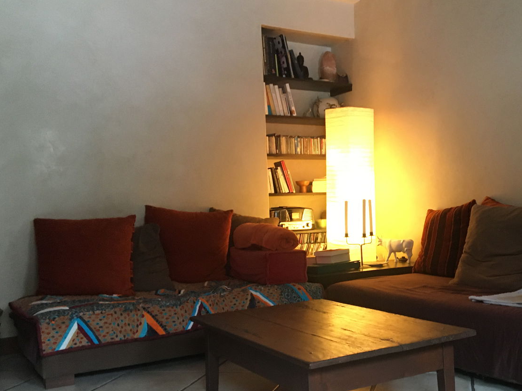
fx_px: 633
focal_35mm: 42
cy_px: 222
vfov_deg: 34.3
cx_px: 361
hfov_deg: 43.9
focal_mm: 4.15
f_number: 2.2
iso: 200
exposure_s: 1/25
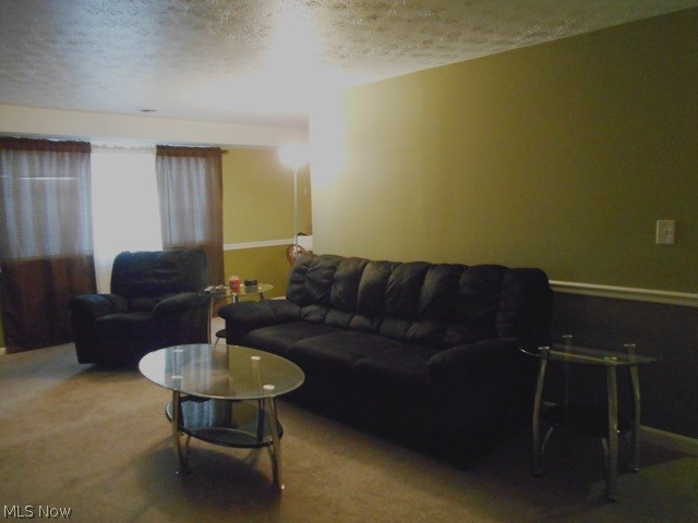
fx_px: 524
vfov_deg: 53.1
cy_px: 262
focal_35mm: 26
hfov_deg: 67.3
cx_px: 349
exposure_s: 1/15
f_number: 3.2
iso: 720
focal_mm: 4.6
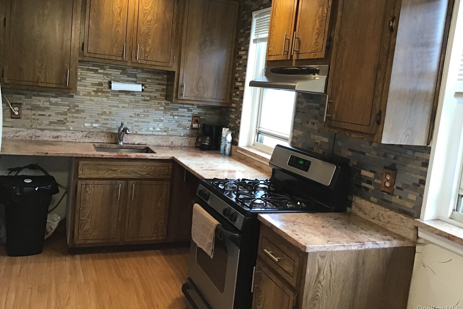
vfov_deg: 39.9
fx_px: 424
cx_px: 227
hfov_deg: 57.2
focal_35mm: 33
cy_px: 136
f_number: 2.4
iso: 160
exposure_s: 1/30
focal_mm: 3.3
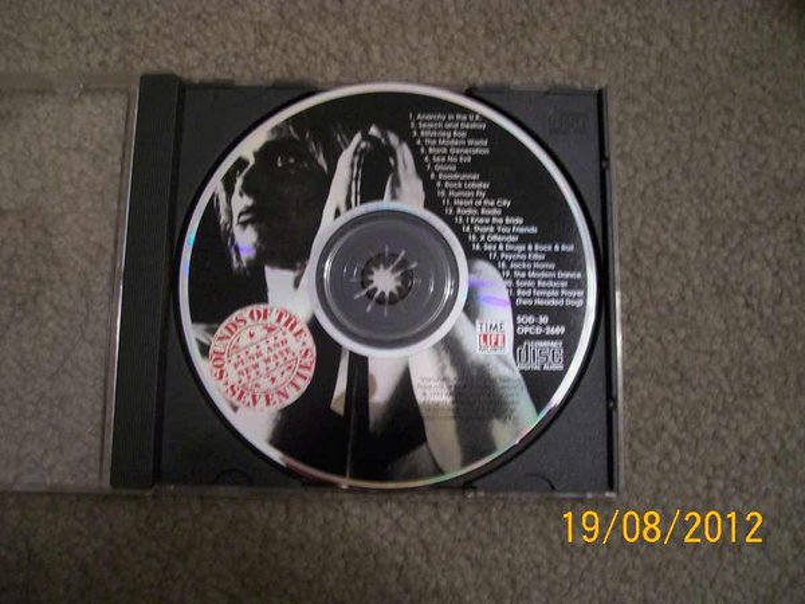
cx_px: 402
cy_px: 302
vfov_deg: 39.7
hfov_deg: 51.4
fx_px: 837
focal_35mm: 36
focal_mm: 6
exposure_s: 1/8
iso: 160
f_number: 2.7
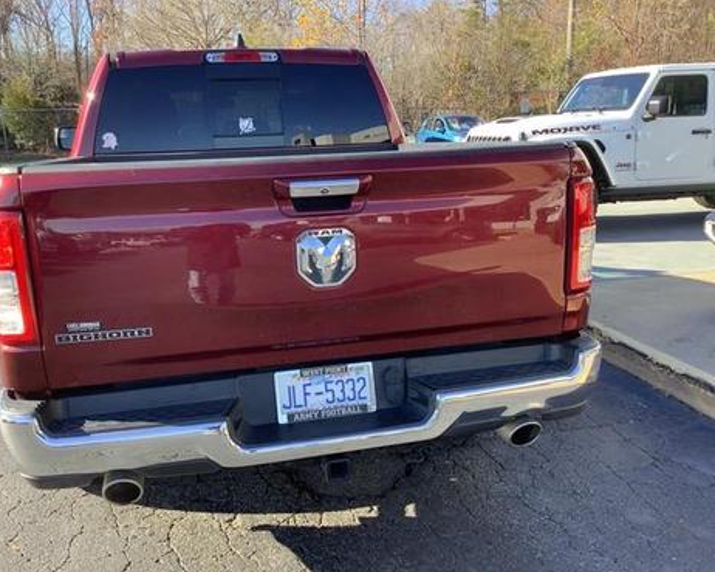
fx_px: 699
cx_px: 337
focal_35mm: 33
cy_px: 283
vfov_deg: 44.6
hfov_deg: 54.2
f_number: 2.4
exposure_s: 1/127
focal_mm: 3.3
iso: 25
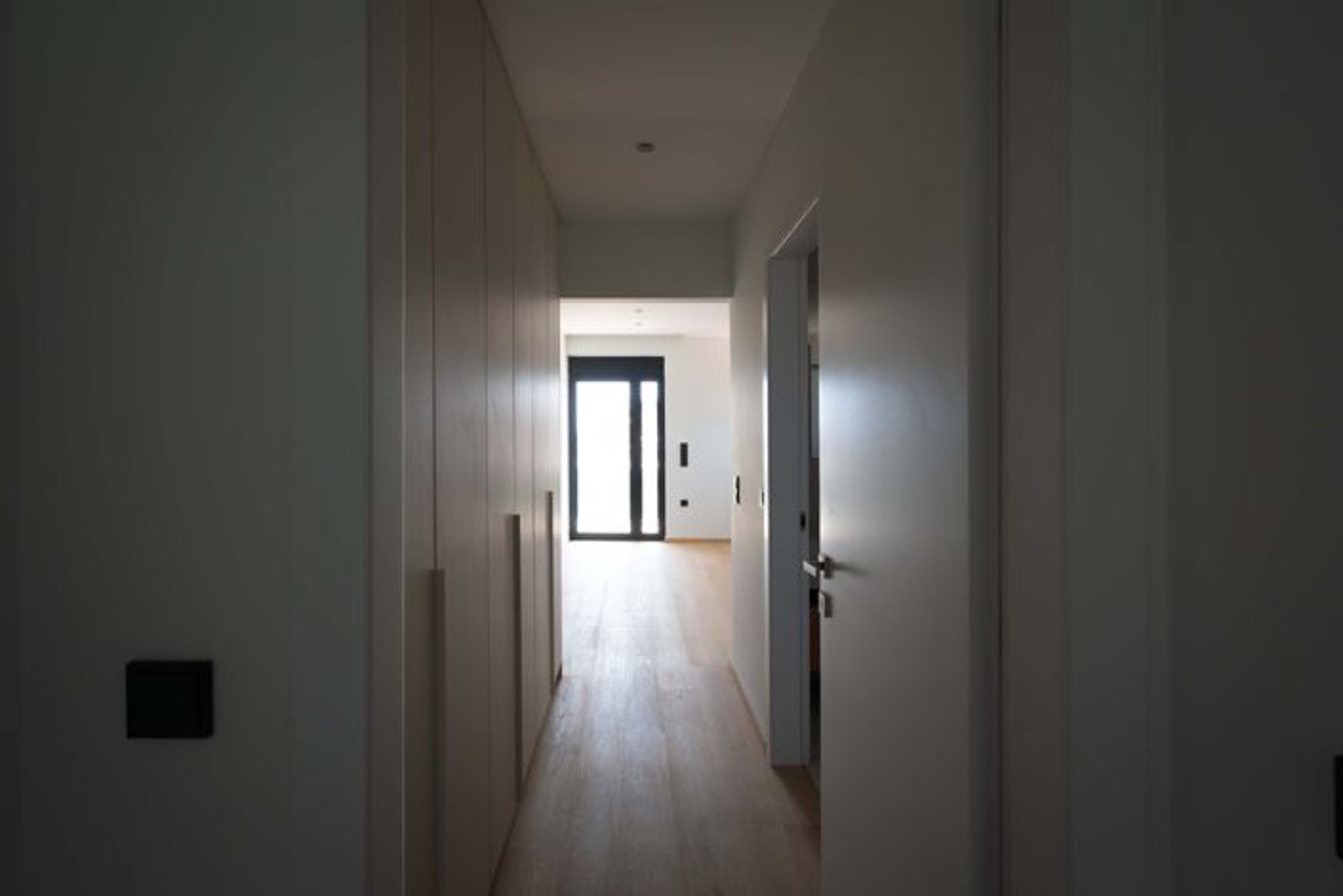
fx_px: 560
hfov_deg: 100.4
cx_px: 672
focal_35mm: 15
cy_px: 448
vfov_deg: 77.3
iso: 100
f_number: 5.6
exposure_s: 1/30
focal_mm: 10
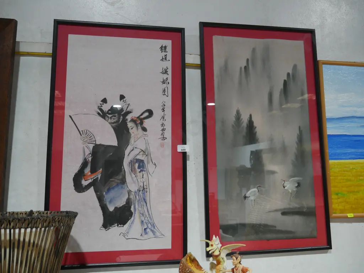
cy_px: 136
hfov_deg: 59.9
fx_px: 316
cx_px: 182
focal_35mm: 30
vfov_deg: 46.8
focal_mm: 15
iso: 320
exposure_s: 1/60
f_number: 3.6
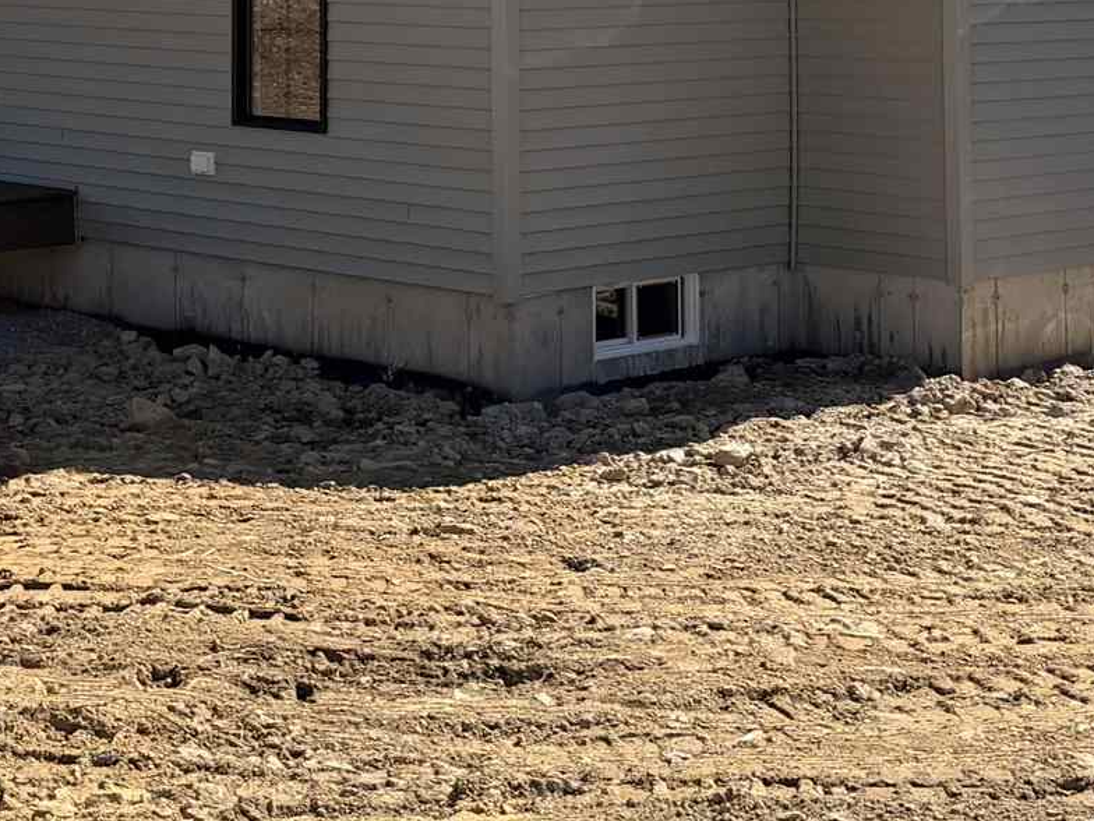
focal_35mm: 94
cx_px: 419
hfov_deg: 20.8
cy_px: -228
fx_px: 2971
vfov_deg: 15.1
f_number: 1.78
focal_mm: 6.76
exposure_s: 1/3953
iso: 80
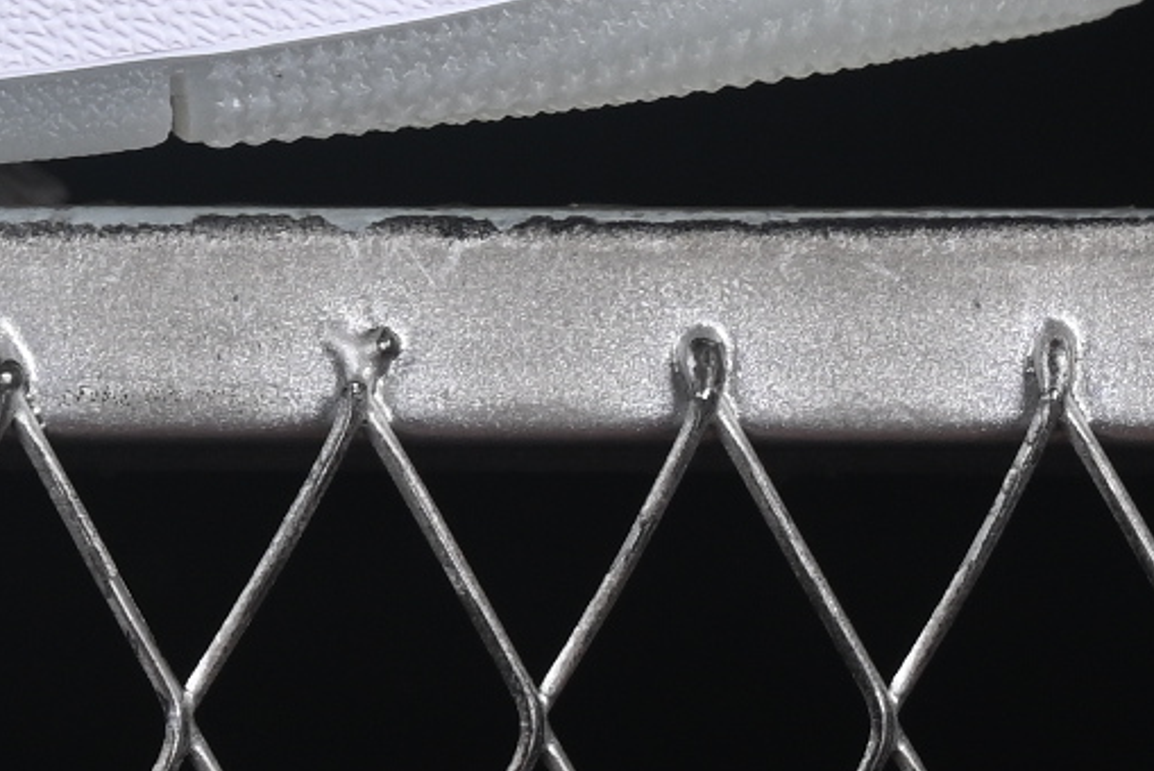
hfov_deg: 5.0
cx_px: -739
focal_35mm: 410
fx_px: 13150
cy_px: -1111
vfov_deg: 3.3
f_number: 8
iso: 160
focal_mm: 50
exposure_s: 1/80
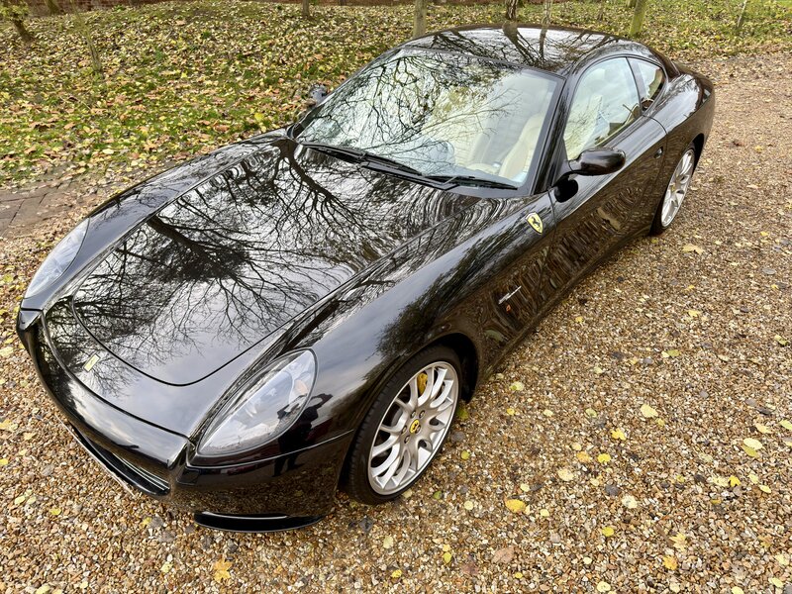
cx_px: 396
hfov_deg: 71.6
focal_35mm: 24
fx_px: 549
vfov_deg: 56.8
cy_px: 297
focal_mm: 6.76
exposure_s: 1/158
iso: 50
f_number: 1.78
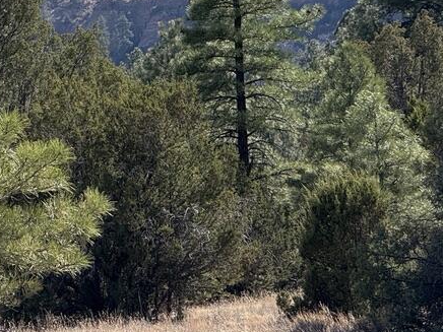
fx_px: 3609
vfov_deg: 5.3
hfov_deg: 7.0
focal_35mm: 282
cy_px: 102
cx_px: 119
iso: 50
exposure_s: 1/1730
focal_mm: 15.66
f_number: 2.8
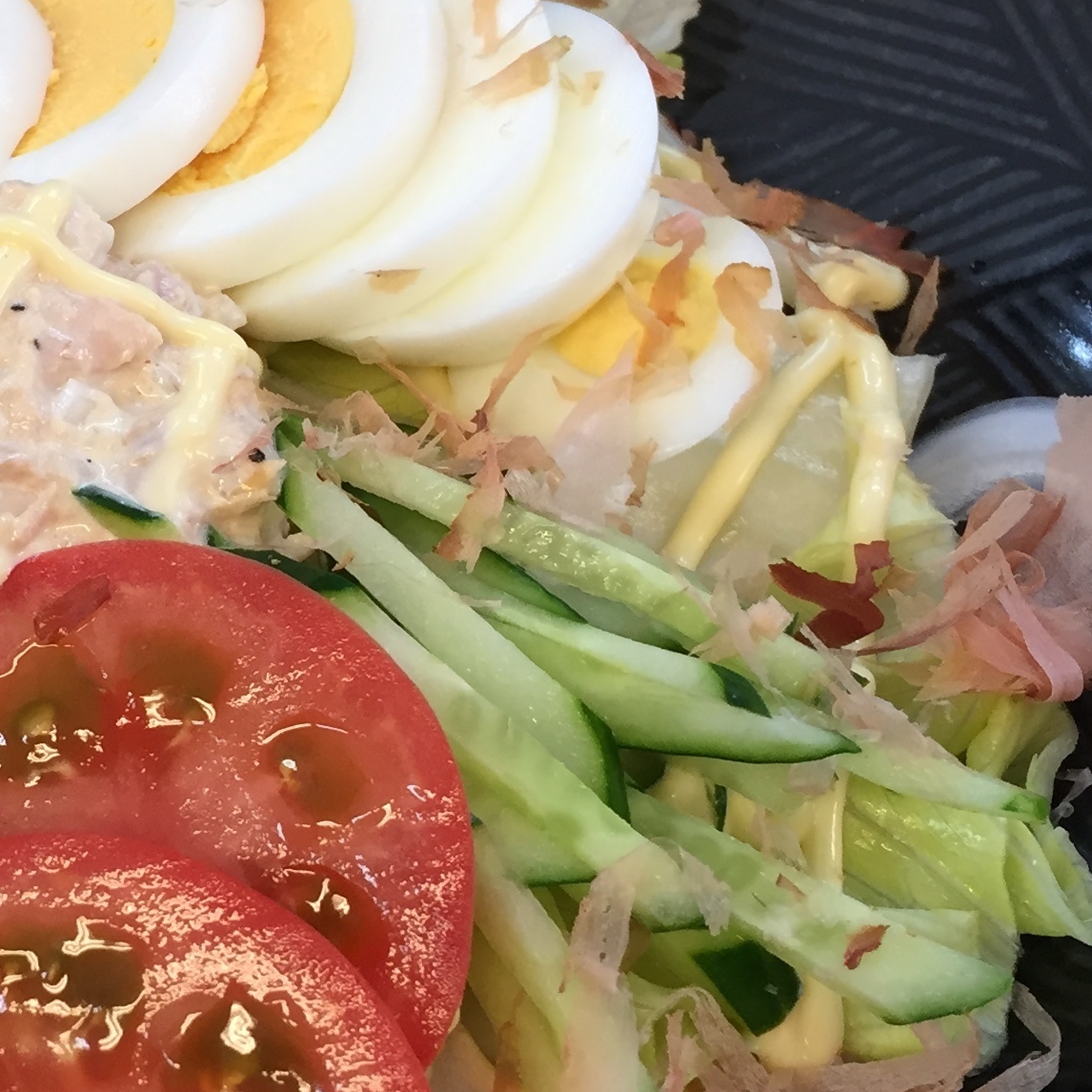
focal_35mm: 73
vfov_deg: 23.7
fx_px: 2605
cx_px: 94
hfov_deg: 23.0
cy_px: 493
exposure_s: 1/30
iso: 64
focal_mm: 4.15
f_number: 2.2
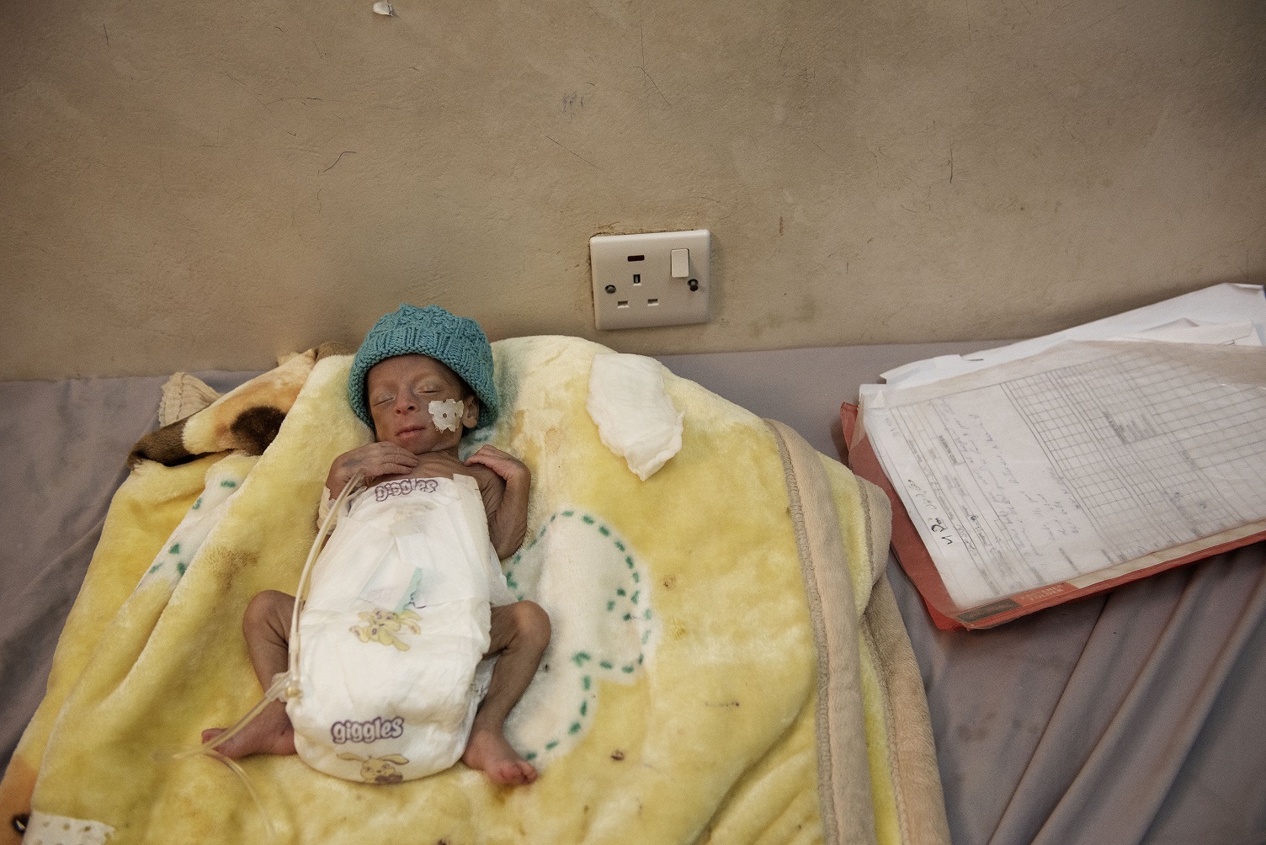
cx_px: 633
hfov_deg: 54.4
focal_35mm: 35
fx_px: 1231
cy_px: 422
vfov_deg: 37.9
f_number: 4
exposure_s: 1/125
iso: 1250
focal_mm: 35
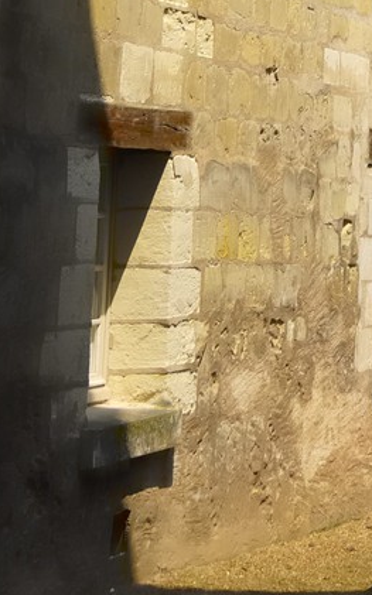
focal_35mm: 116
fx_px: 1882
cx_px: 539
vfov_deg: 15.8
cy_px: -421
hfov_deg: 10.9
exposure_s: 1/160
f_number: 9.5
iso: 100
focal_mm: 20
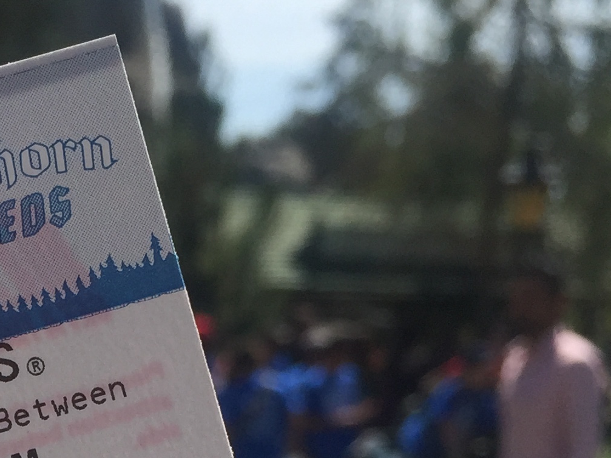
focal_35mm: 94
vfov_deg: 15.0
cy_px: 604
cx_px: -39
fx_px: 1659
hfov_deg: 20.0
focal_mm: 4.15
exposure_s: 1/2198
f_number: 2.2
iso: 32
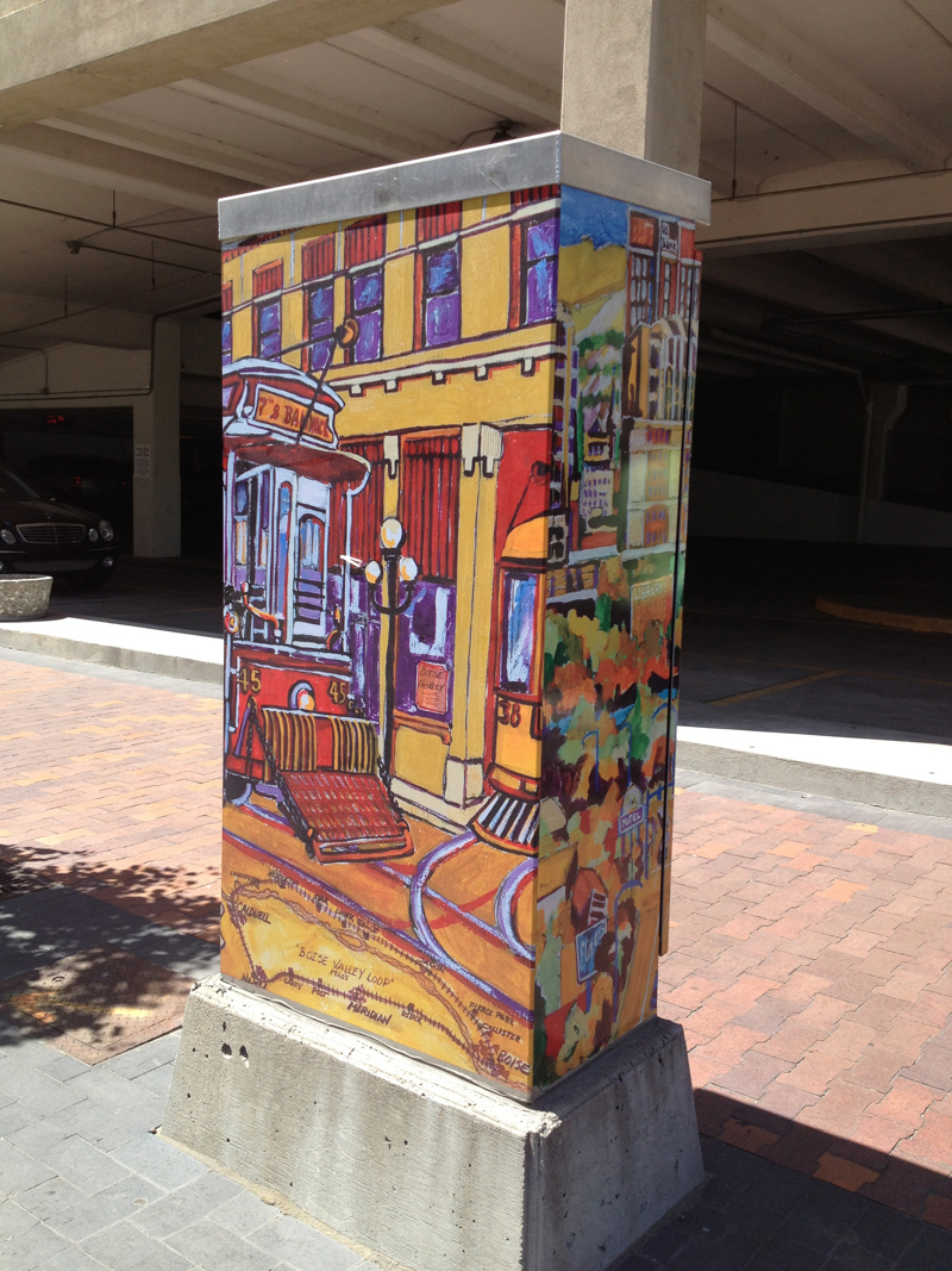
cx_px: 476
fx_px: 1284
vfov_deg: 52.6
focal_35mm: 35
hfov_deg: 40.7
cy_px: 636
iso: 50
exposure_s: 1/699
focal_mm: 4.28
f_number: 2.4
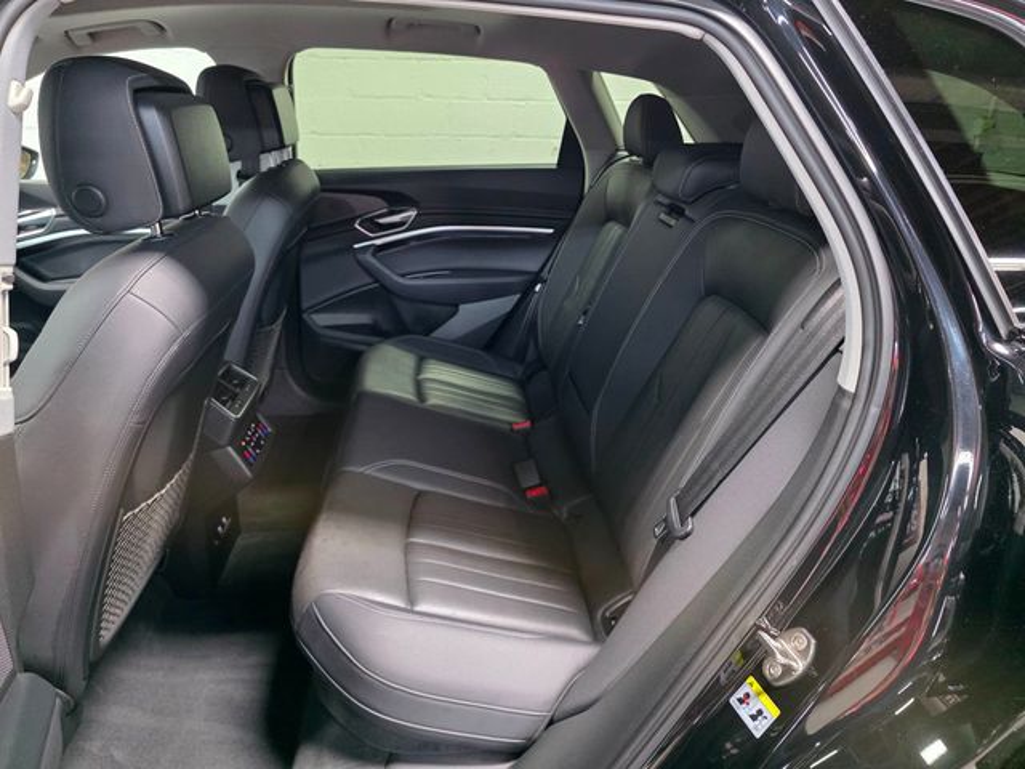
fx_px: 681
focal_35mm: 23
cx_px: 512
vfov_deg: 58.9
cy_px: 384
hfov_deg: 73.9
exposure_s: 1/120
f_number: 1.7
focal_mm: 6.3
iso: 1600
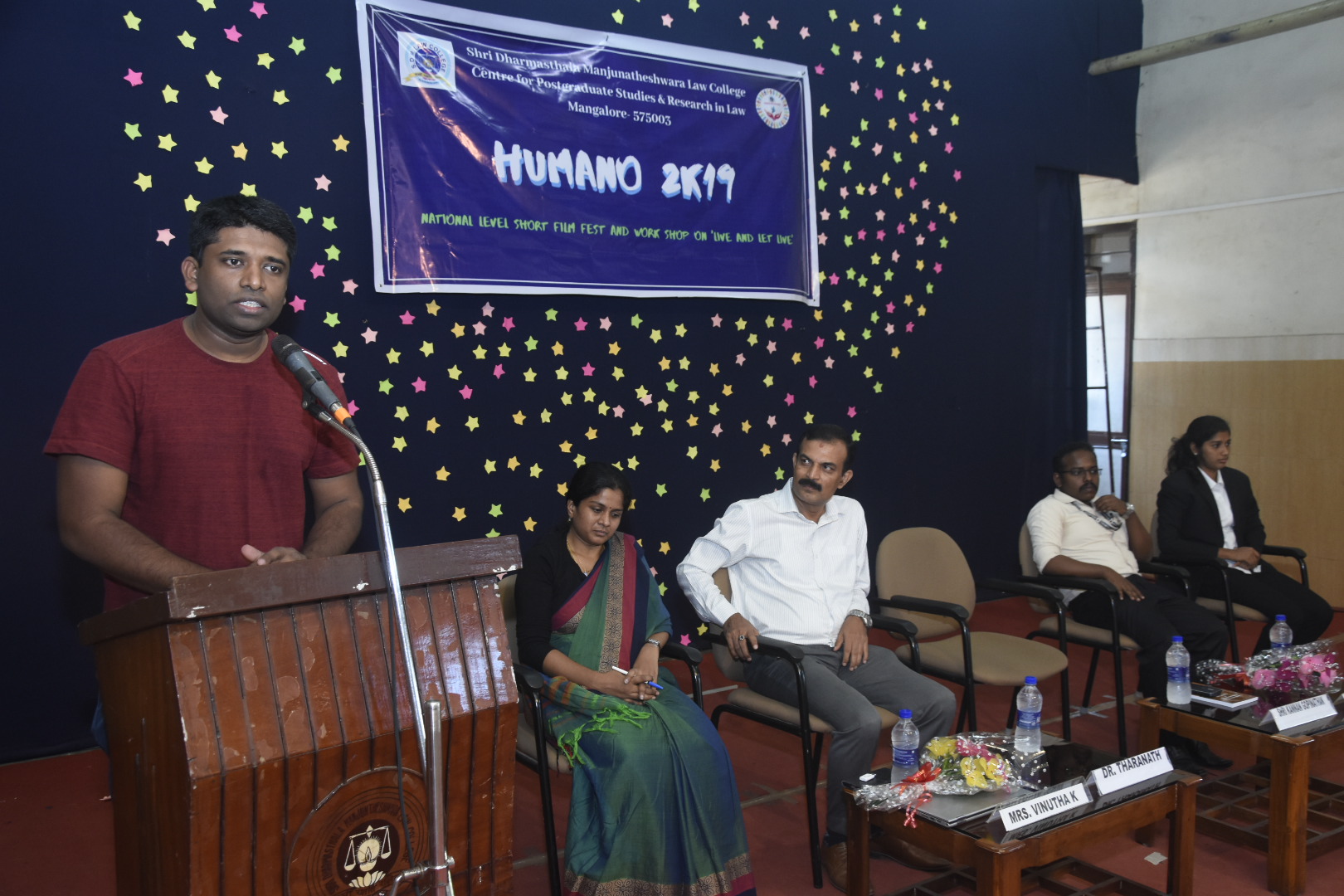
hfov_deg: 59.5
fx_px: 1176
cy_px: 448
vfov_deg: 41.7
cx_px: 672
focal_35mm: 32
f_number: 5.6
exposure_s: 1/50
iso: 1000
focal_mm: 21
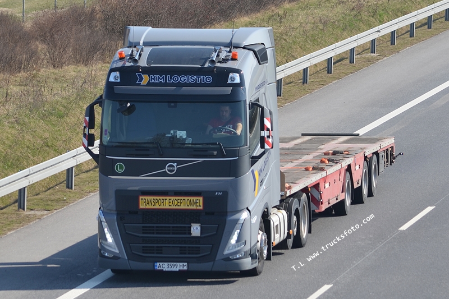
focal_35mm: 195
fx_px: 2431
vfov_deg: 7.0
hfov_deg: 10.6
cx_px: 224
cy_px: 150
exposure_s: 1/800
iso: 160
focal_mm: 130
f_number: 5.6
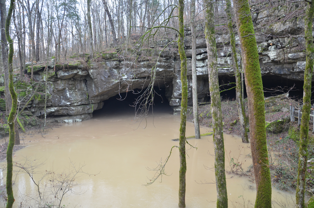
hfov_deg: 67.5
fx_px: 235
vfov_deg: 47.7
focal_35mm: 27
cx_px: 157
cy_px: 104
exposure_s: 1/60
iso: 400
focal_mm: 18
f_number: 4
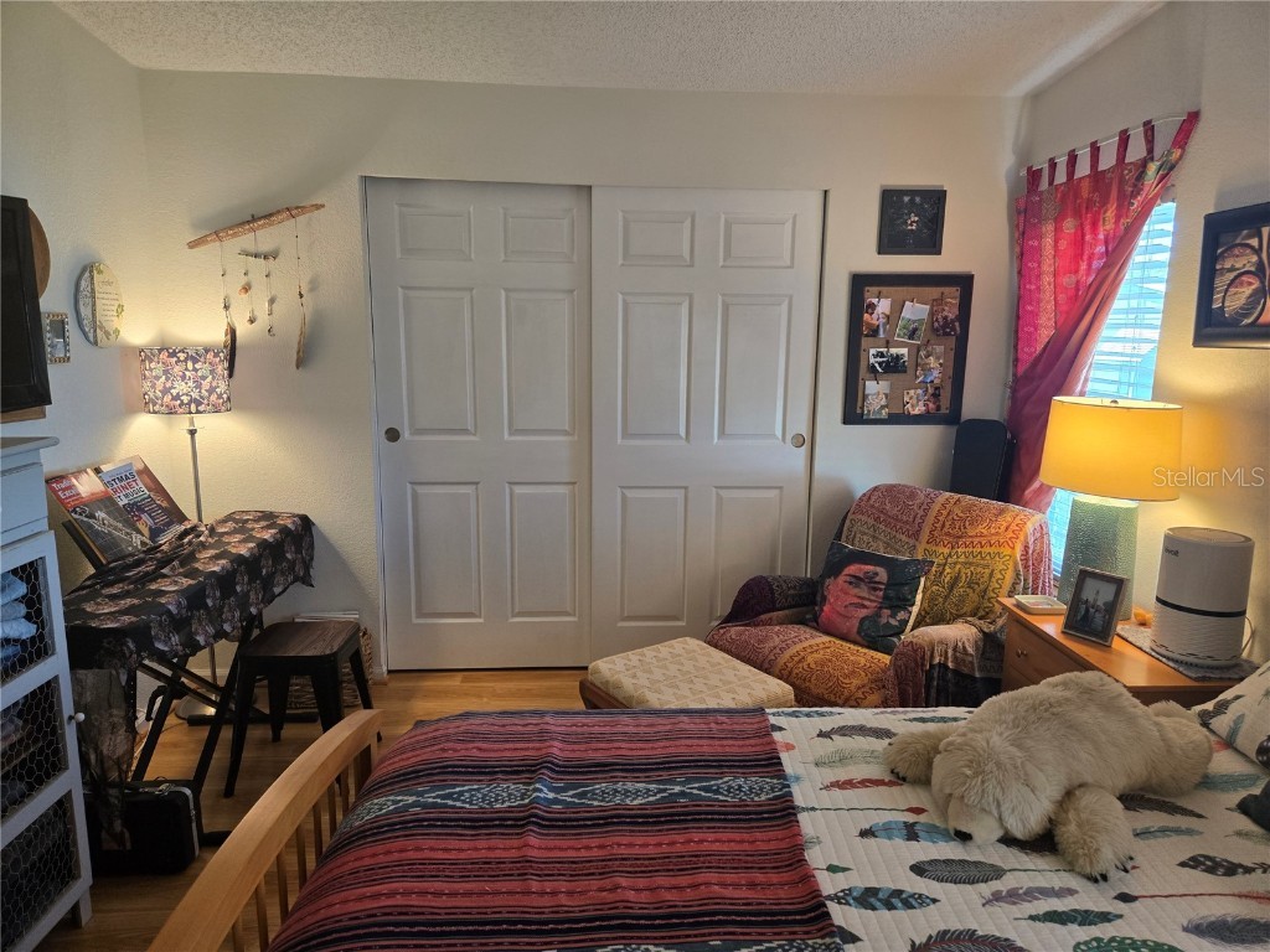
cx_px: 635
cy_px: 476
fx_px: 844
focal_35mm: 23
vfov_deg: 58.9
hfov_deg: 73.9
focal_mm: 5.4
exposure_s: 1/120
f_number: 1.8
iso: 125
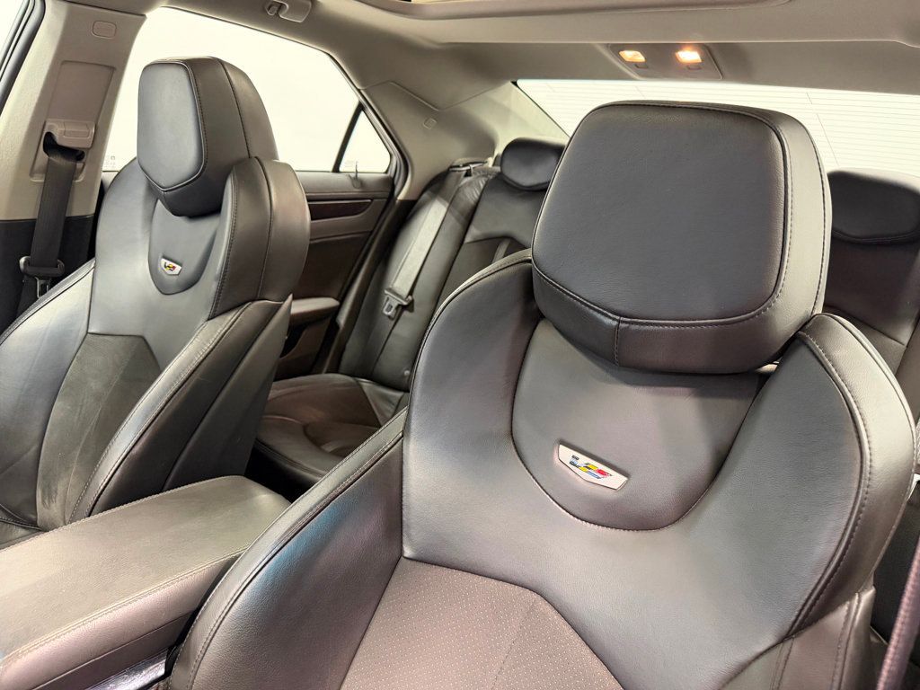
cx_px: 460
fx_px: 638
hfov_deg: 71.6
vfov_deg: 56.8
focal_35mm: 24
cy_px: 345
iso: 500
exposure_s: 1/60
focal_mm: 6.76
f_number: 1.78
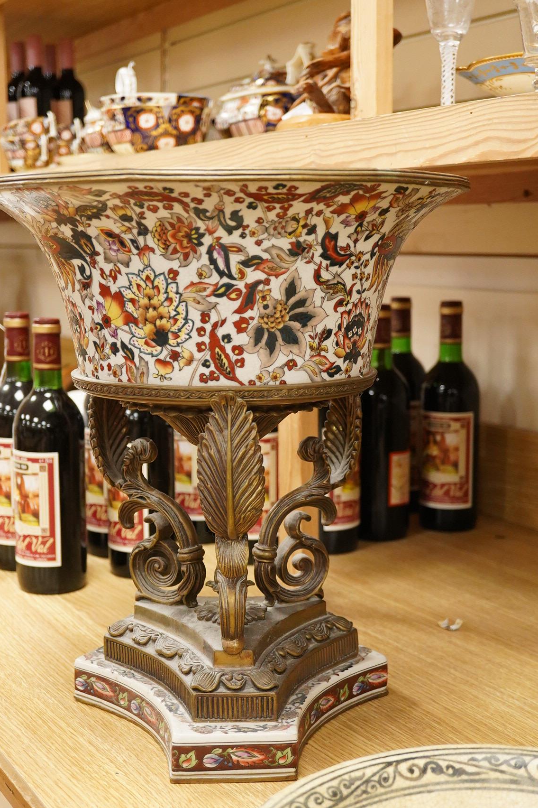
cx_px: 234
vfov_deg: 38.2
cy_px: 421
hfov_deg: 26.0
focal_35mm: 52
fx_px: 1166
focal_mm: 30
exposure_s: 1/200
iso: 2500
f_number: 3.5
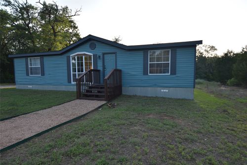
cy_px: 82
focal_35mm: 18
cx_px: 124
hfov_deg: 90.0
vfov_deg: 67.3
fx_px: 123
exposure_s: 1/500
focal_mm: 12
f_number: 3.8
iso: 200
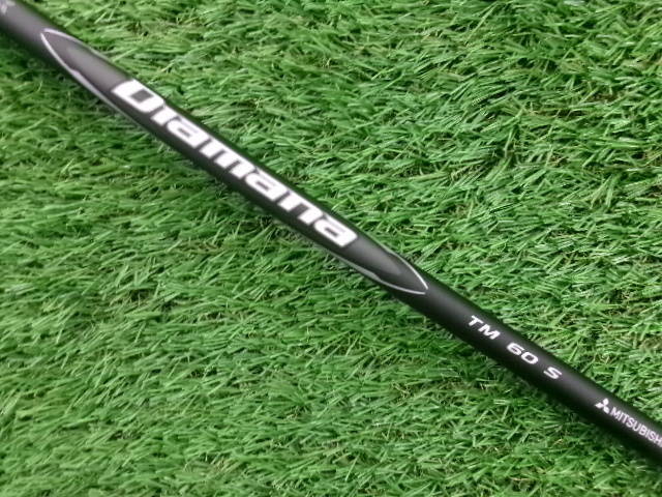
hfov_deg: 63.4
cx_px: 331
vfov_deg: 49.7
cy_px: 248
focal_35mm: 28
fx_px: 535
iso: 800
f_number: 3.9
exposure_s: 1/34
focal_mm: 5.1
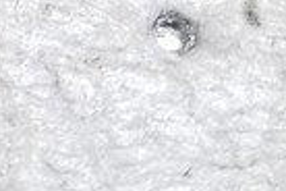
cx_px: -360
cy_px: -453
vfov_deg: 5.9
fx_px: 1660
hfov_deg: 9.0
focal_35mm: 209
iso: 125
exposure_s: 1/60
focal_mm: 4.3
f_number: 1.7
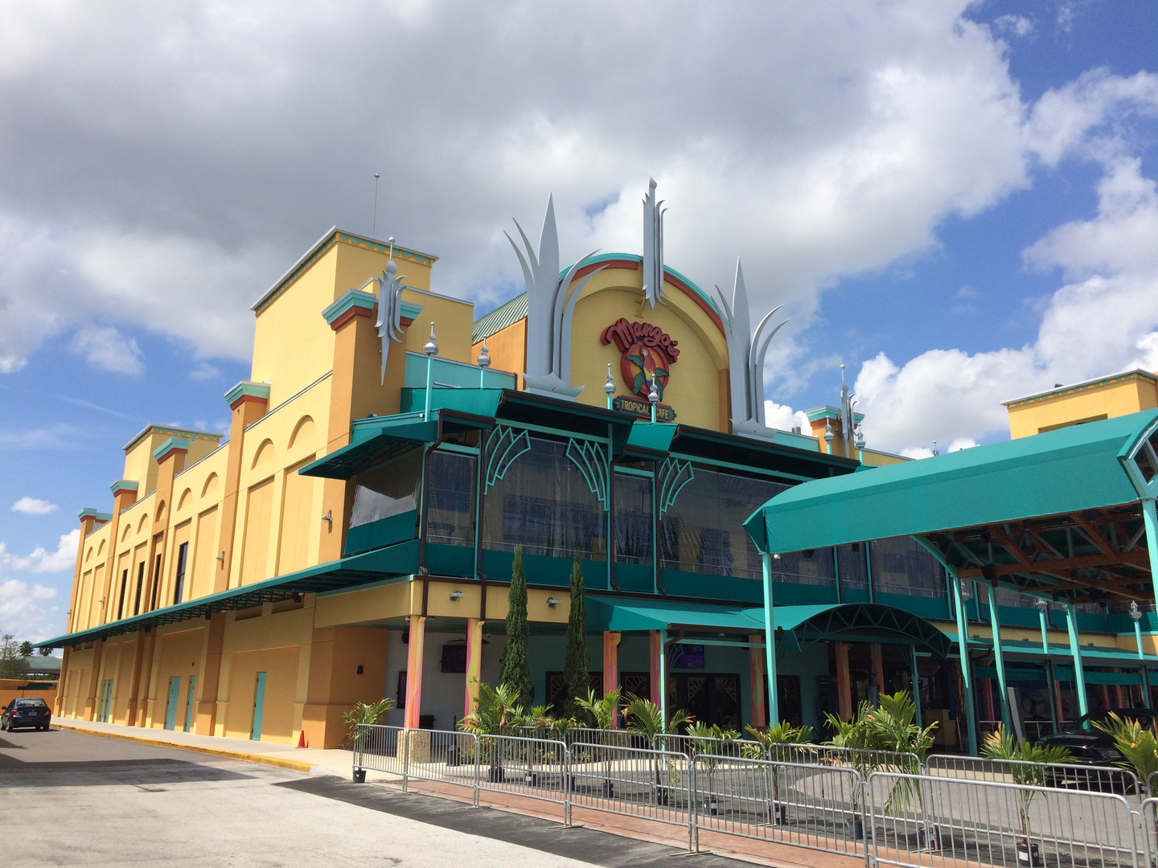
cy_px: 434
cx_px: 579
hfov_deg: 61.7
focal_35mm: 29
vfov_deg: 48.2
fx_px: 970
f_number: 2.2
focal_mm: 4.15
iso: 32
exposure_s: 1/2415
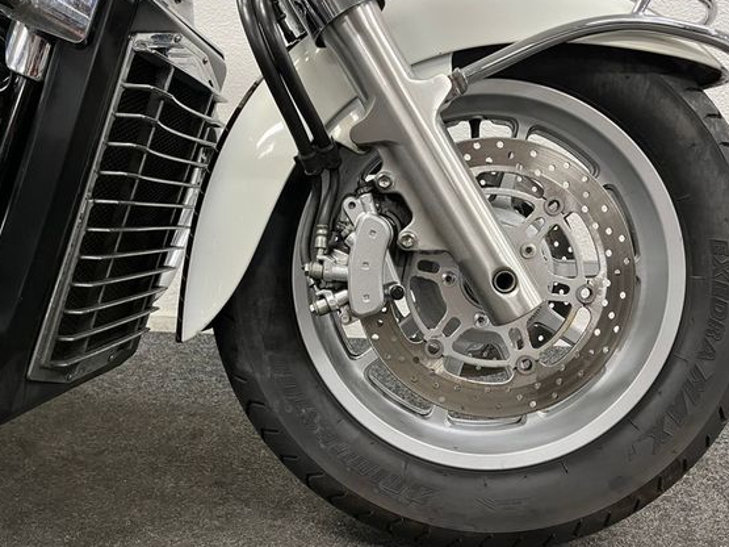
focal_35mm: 30
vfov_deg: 46.7
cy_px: 245
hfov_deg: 60.0
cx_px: 380
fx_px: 632
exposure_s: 1/50
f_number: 1.6
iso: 250
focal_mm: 5.1
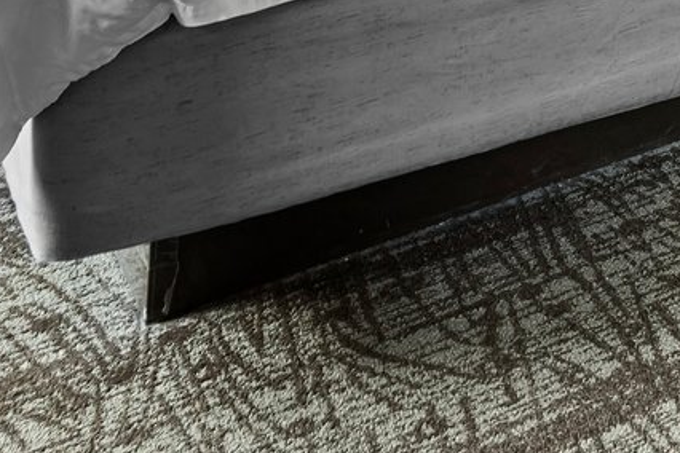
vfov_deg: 13.5
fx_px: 1454
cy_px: -602
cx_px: 1054
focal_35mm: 77
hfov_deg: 21.5
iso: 250
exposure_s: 1/3
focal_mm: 16
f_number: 8
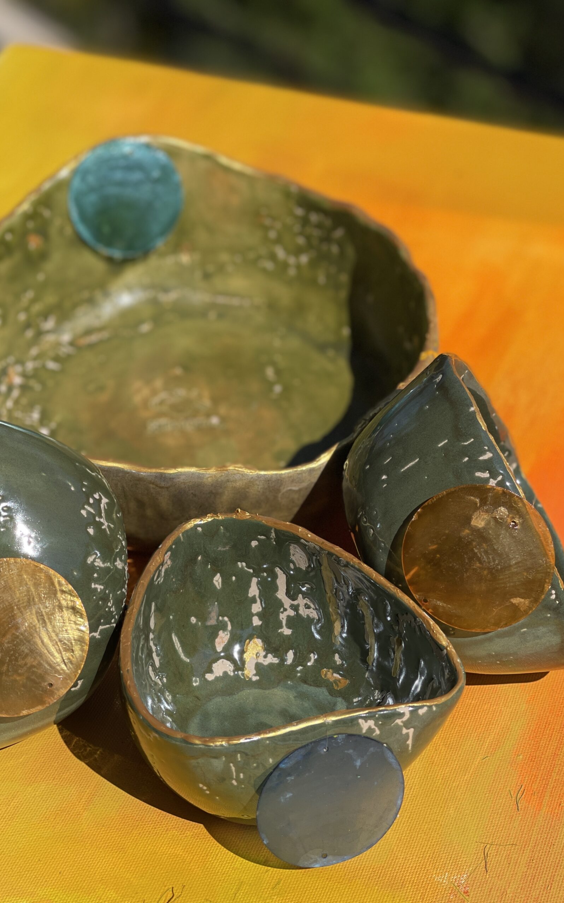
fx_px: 1673
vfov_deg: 30.2
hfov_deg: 19.1
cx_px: 232
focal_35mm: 68
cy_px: 452
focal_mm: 7.5
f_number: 2.2
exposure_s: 1/2597
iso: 32
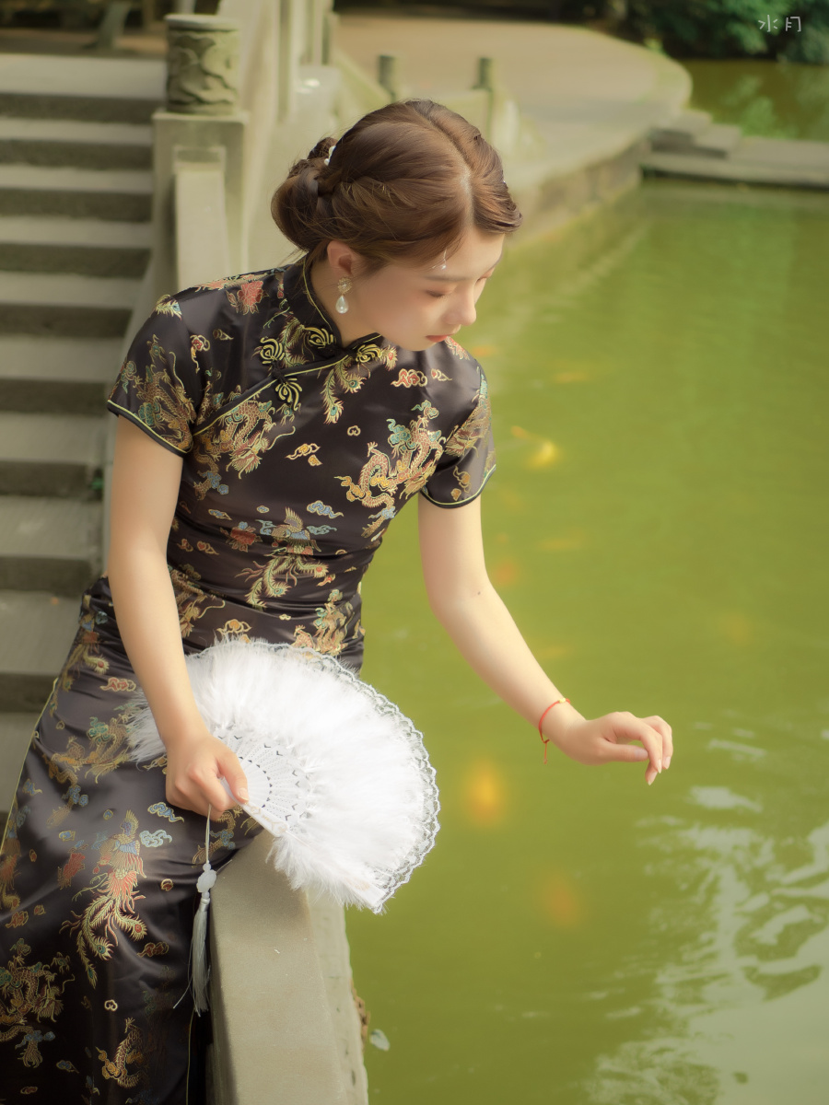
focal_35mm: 50
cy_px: 552
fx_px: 1597
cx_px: 414
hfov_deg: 29.1
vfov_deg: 38.2
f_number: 1.7
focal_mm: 25
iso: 200
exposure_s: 1/640
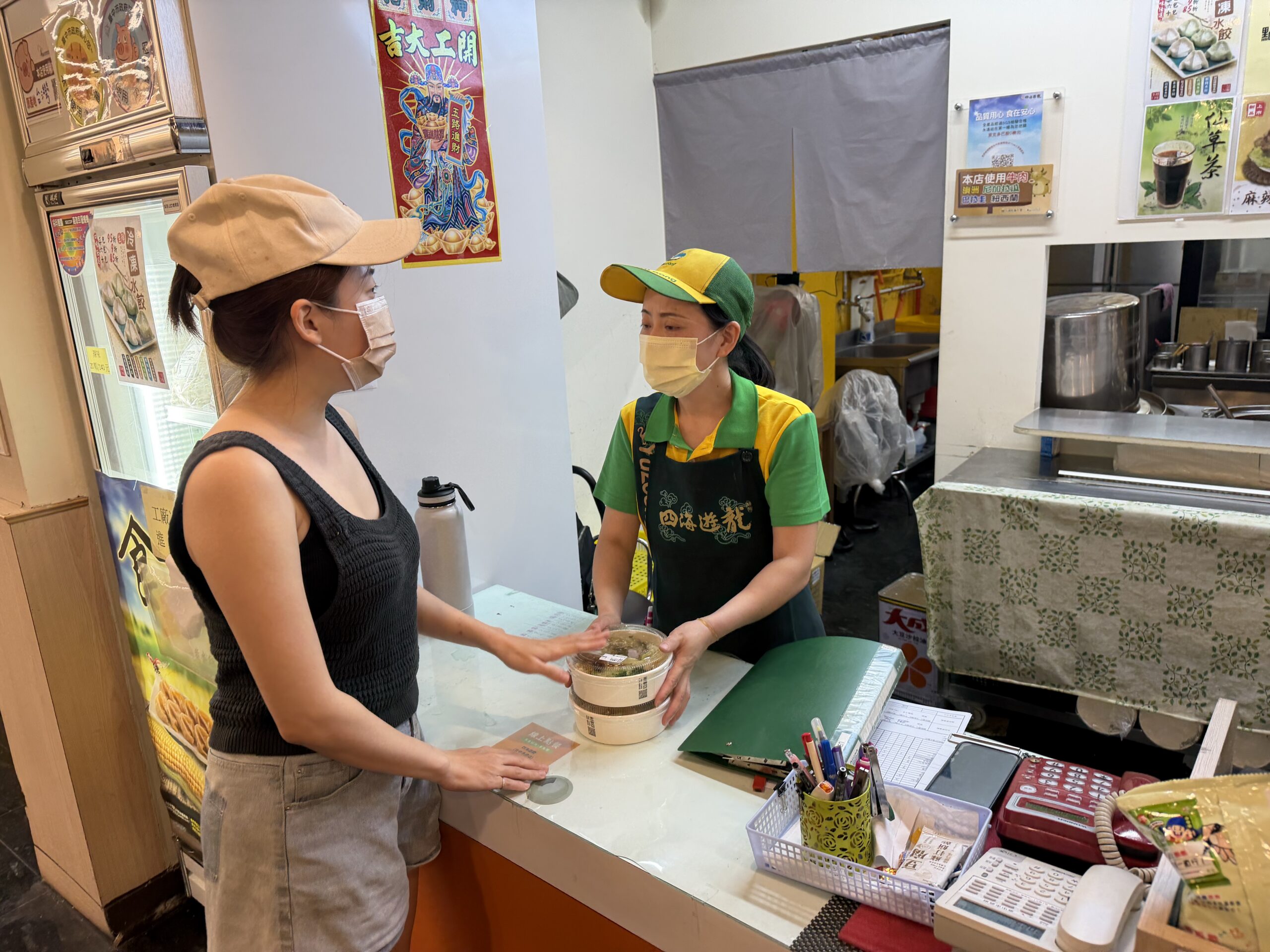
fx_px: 881
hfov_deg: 71.6
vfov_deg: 56.8
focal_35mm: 24
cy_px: 476
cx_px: 635
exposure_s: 1/60
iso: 100
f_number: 1.78
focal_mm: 6.76
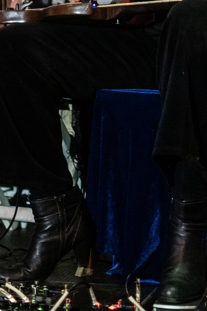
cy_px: -11
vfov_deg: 13.5
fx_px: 1294
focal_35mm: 150
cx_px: 109
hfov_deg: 9.1
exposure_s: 1/250
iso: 3200
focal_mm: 35
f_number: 1.4
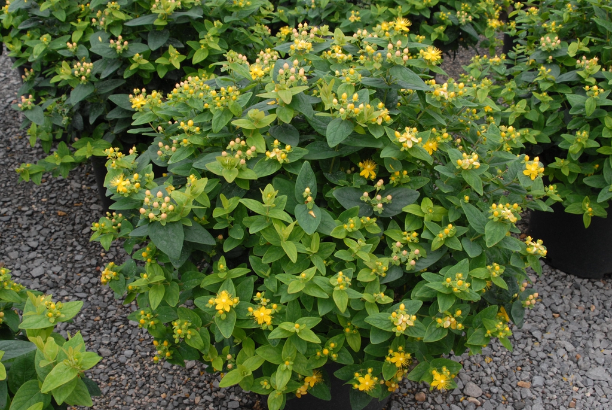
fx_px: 715
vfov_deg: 32.0
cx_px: 306
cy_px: 205
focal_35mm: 42
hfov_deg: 46.4
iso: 400
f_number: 8
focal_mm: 28
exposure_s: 1/250
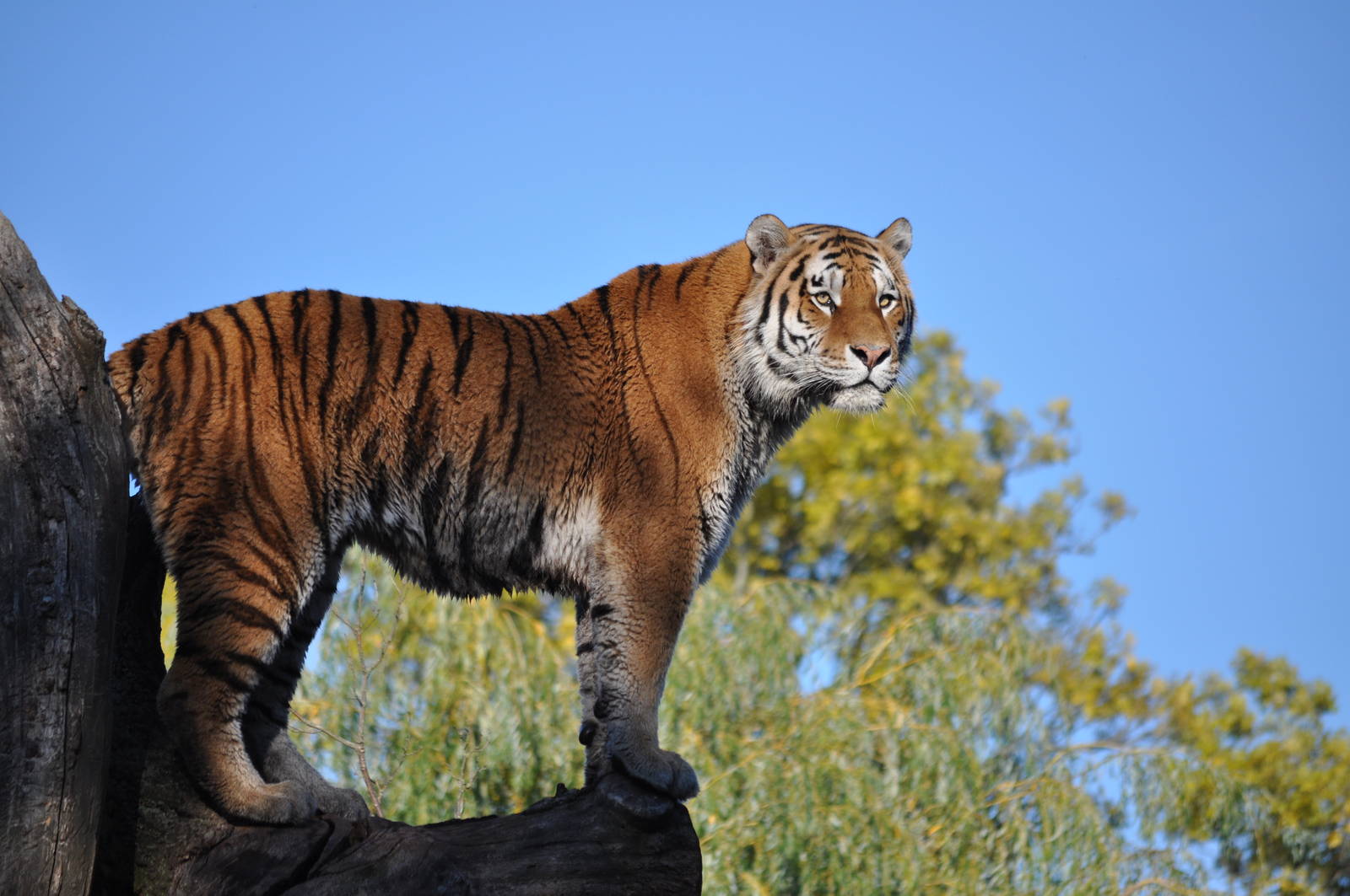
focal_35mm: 248
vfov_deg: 5.5
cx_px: 675
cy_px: 448
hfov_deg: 8.3
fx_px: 9271
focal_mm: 165
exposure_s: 1/1250
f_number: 5.6
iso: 400
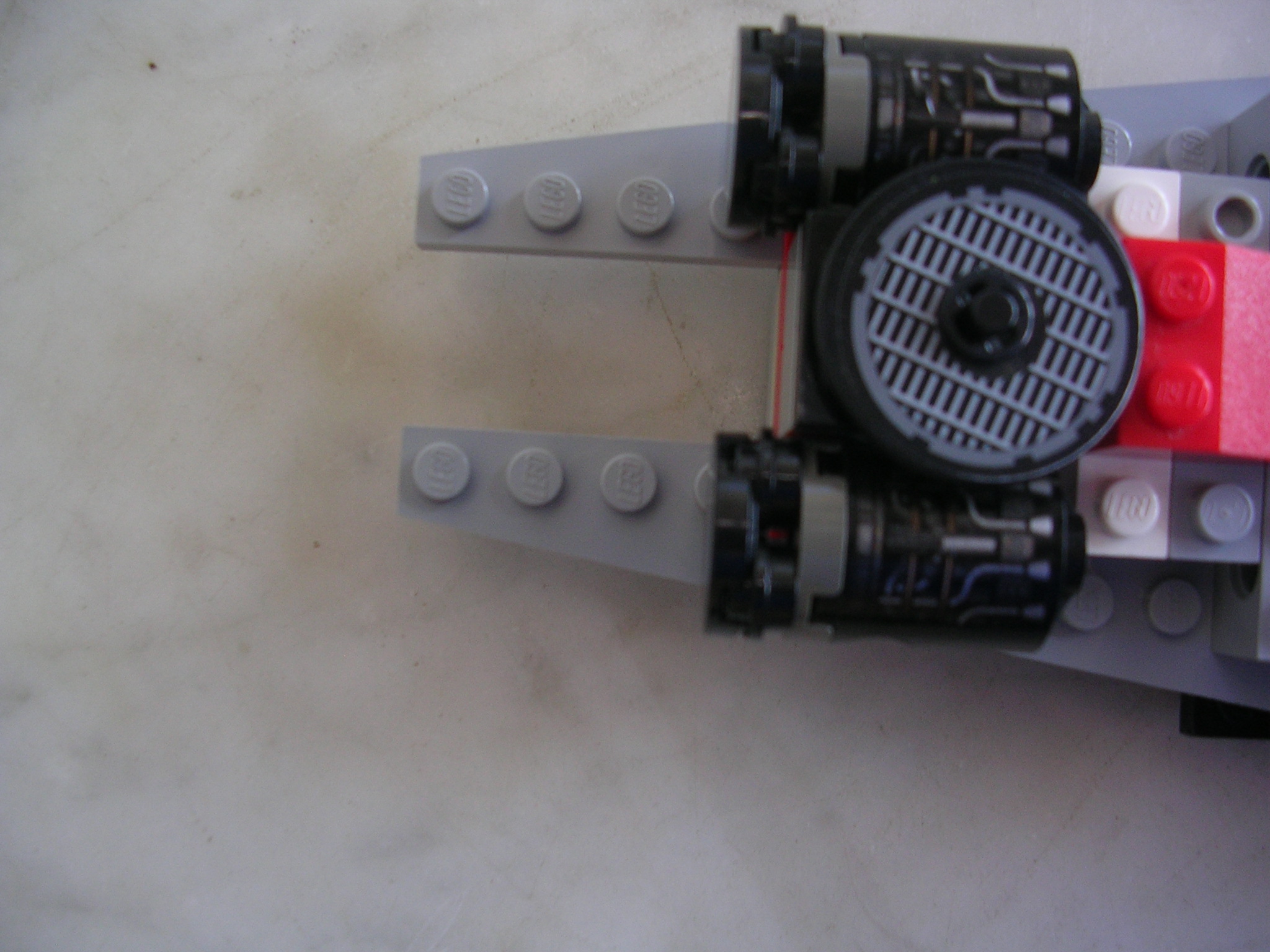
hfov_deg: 49.0
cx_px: 635
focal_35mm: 38
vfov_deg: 37.7
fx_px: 1394
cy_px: 476
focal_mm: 5.8
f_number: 2.8
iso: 50
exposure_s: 1/30
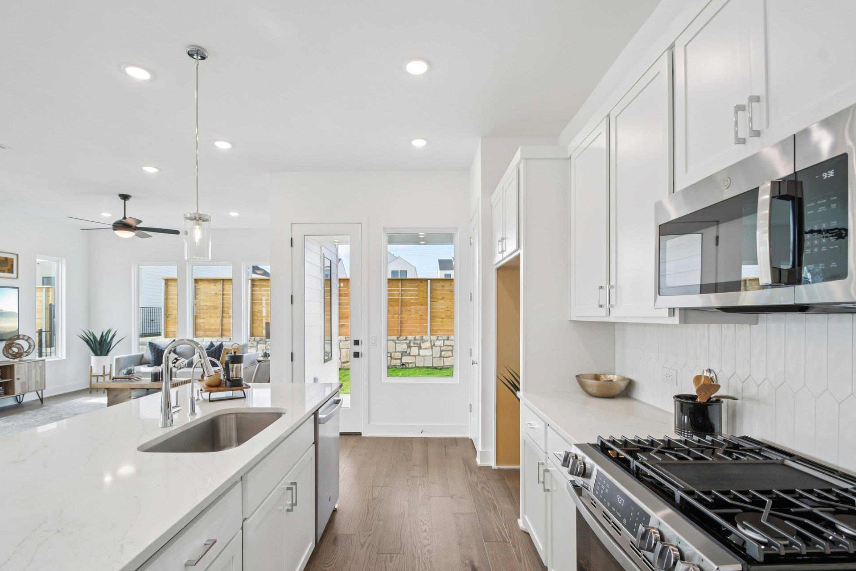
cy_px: 300
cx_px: 419
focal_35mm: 16
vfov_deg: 73.7
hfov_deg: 96.7
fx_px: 380
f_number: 8
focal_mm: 10
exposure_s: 1/60
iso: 400
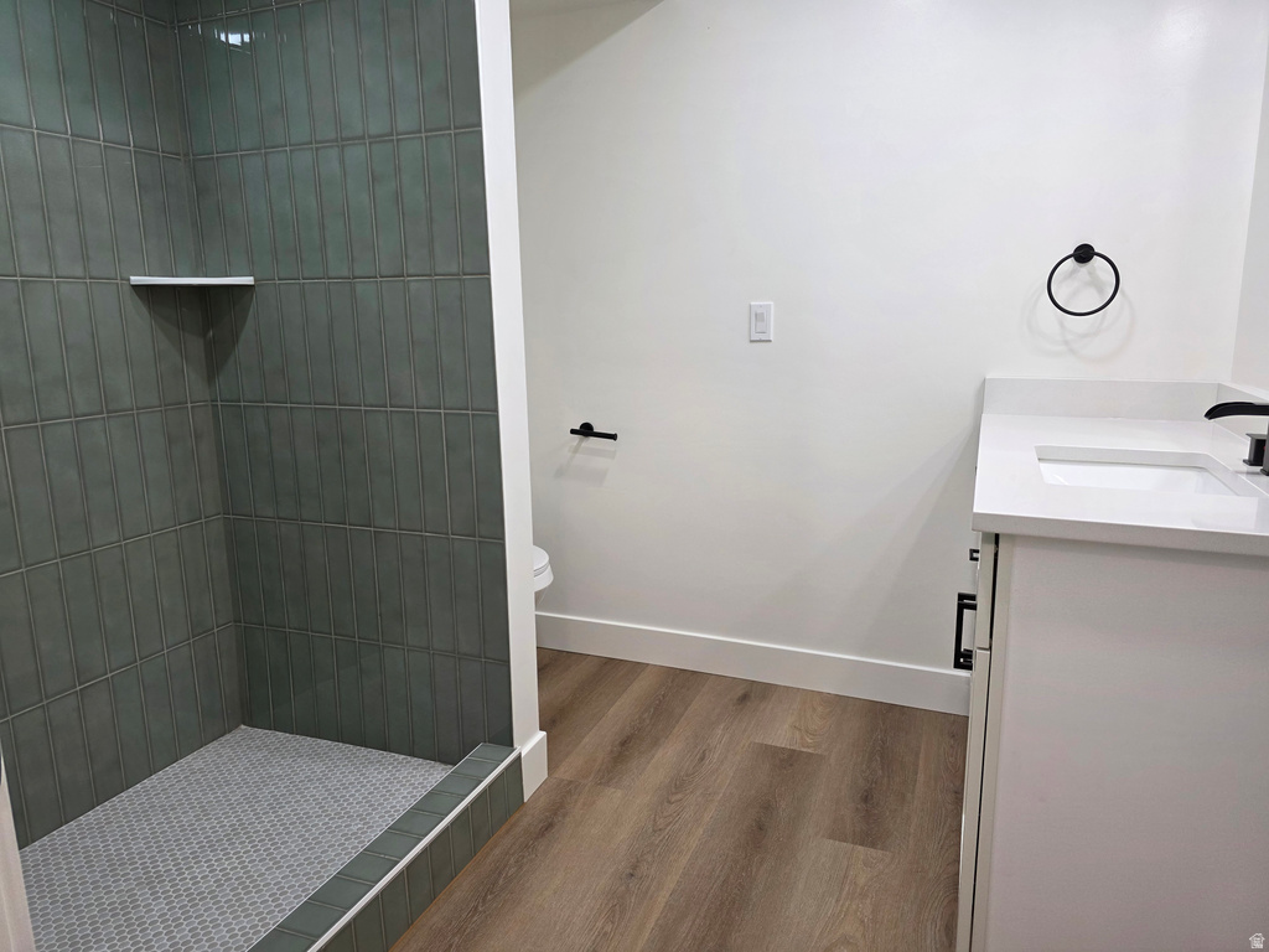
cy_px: 476
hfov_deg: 73.9
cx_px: 634
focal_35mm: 23
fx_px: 843
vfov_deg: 58.9
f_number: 1.7
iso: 125
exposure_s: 1/120
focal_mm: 6.3
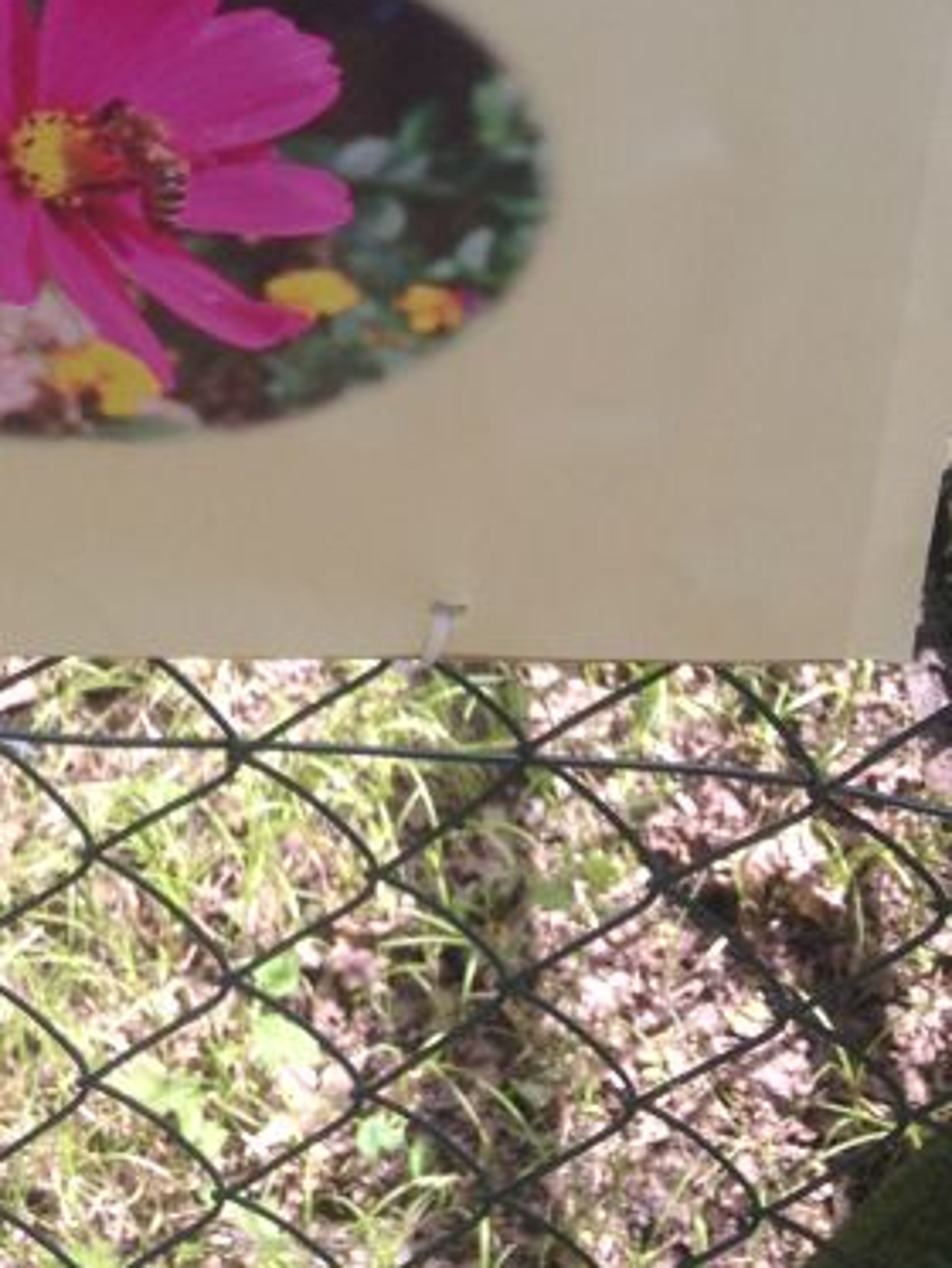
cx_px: 82
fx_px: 3665
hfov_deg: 14.6
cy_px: -274
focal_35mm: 100
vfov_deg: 18.5
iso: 50
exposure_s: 1/150
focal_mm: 4.28
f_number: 2.4
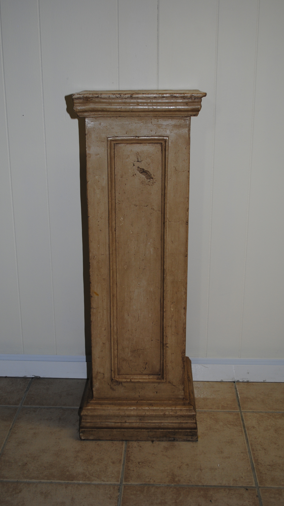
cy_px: 253
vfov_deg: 49.4
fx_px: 549
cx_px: 132
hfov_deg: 29.0
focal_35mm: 41
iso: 200
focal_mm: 26
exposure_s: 1/60
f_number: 4.2
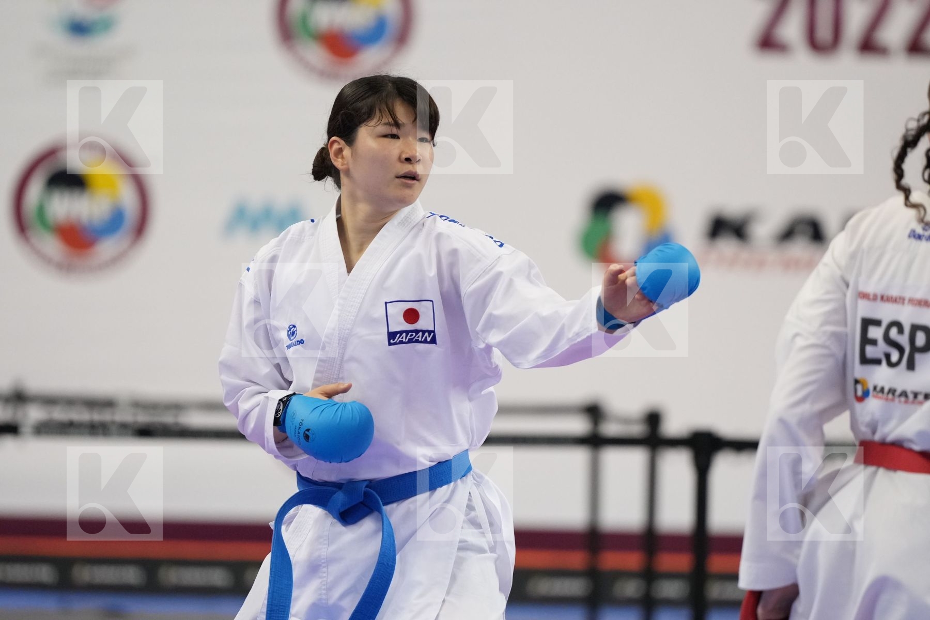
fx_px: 7749
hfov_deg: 6.9
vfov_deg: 4.6
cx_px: 465
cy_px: 310
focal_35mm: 300
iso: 2500
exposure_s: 1/1000
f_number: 2.8
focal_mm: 200
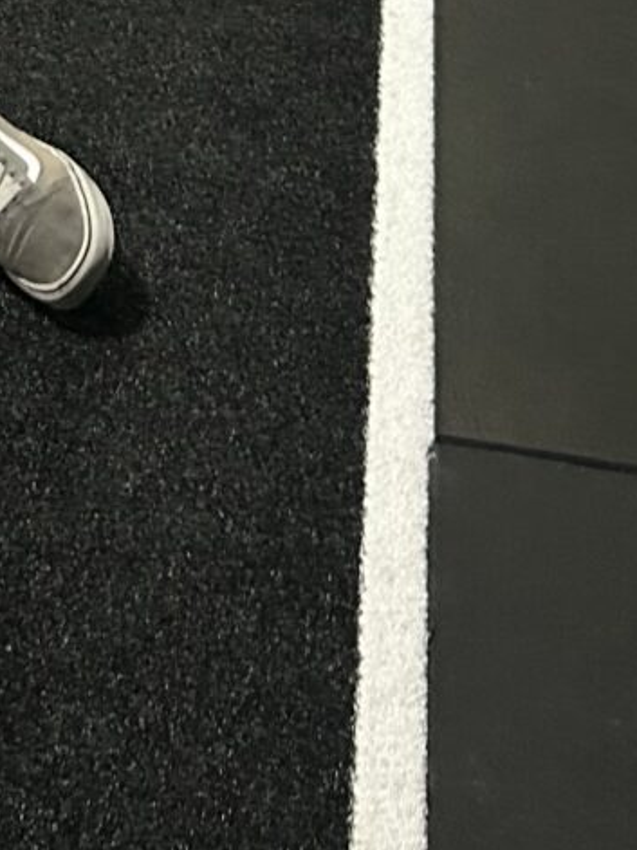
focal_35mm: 113
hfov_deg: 12.6
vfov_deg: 15.3
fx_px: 2774
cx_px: -265
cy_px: -617
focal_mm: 5.7
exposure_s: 1/33
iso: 500
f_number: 1.5
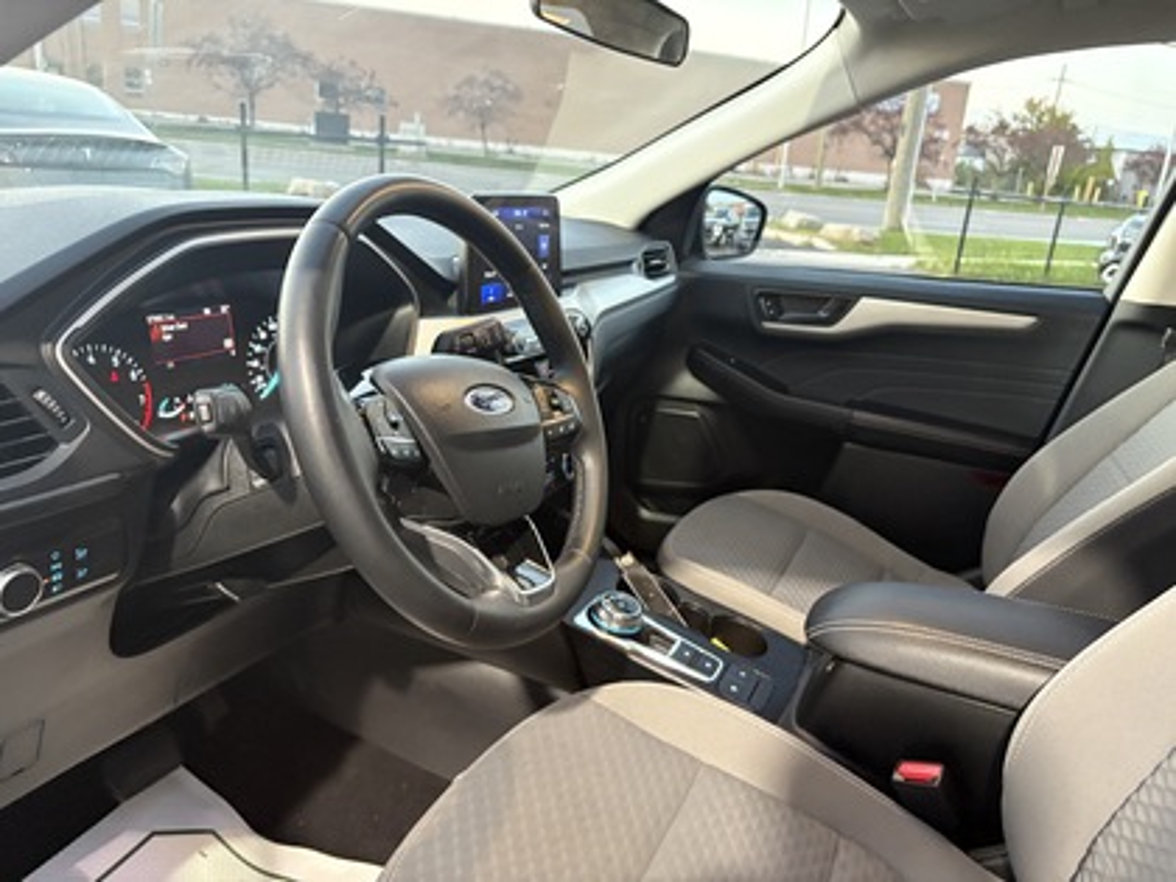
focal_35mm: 26
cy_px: 441
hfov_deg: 67.3
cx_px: 588
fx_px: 883
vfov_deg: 53.1
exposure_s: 1/43
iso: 500
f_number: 1.6
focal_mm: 5.96
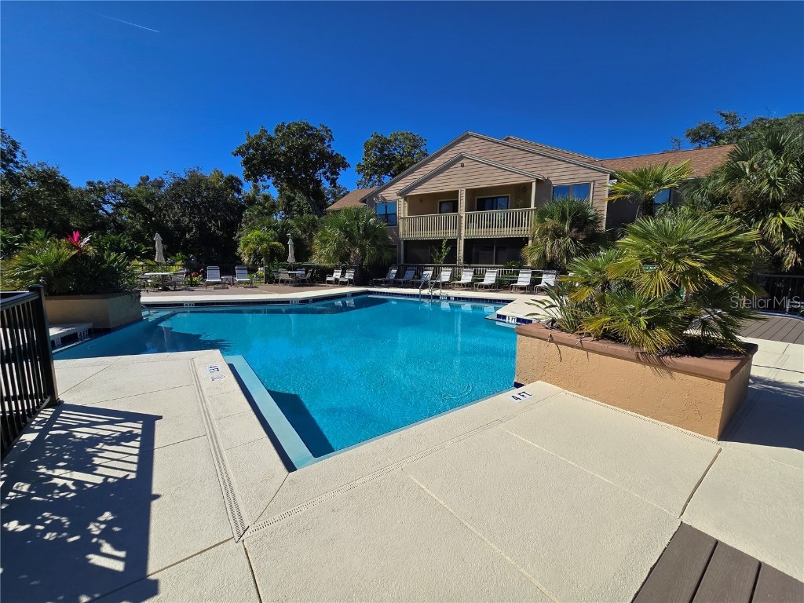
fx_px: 302
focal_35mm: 13
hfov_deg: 106.2
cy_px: 302
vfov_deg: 89.9
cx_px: 402
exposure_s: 1/3628
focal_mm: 2.2
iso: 50
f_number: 2.2
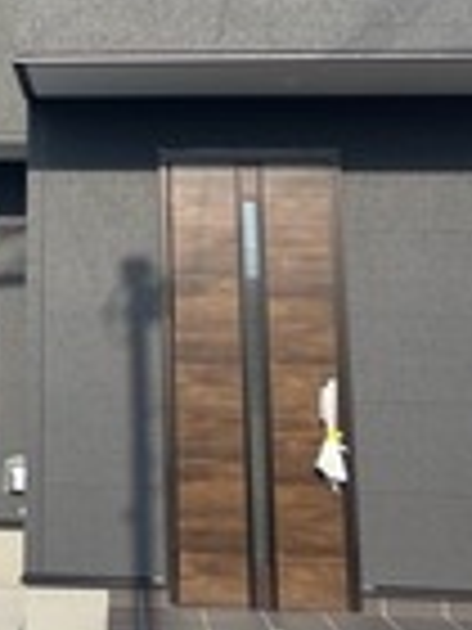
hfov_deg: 21.2
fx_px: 1218
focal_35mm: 67
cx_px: 0
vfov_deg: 28.0
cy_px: 76
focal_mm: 5.96
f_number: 1.6
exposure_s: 1/2398
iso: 50
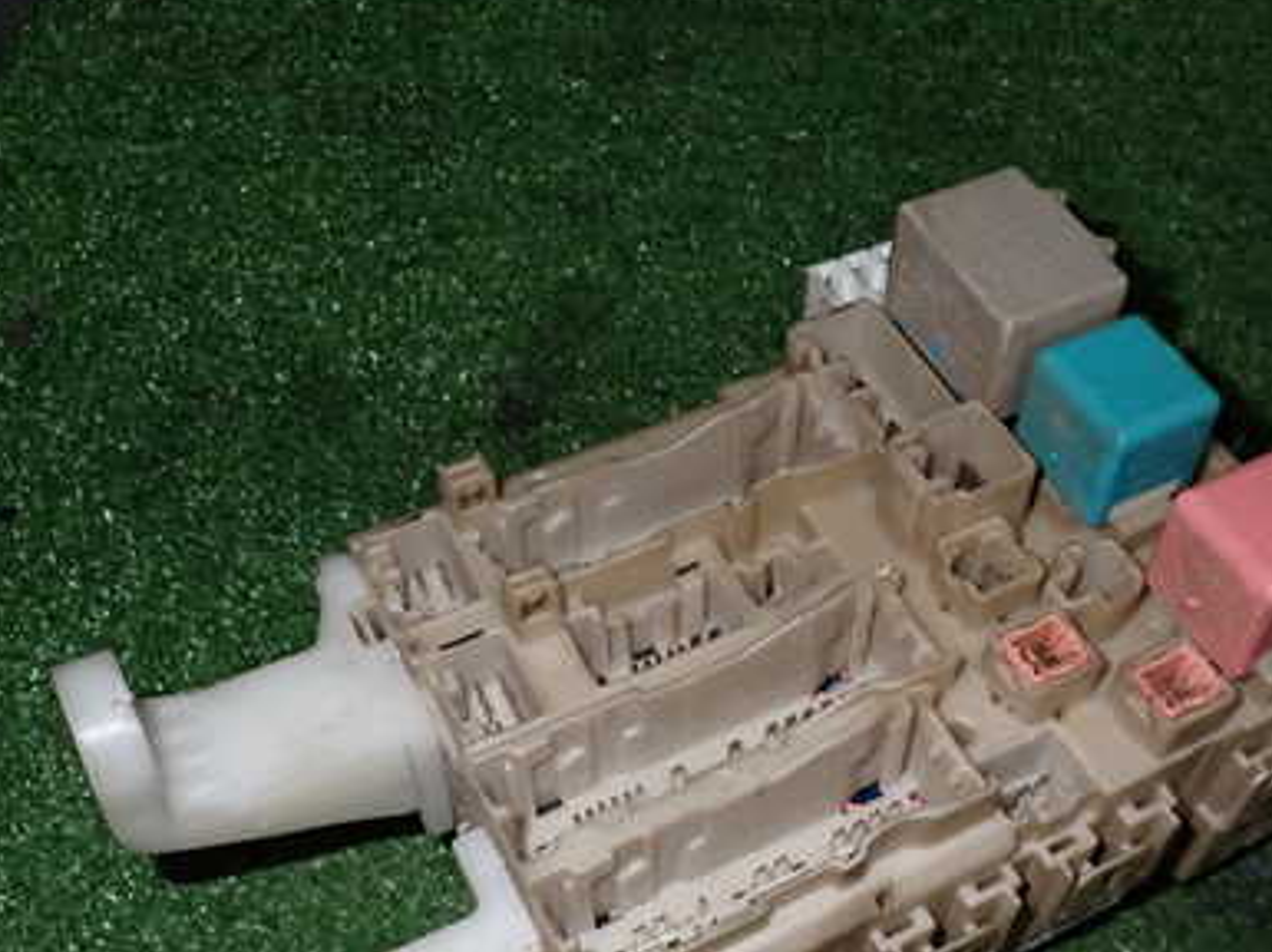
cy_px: 641
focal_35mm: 39
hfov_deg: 47.7
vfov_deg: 36.4
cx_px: 757
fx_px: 1432
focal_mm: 4.5
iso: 400
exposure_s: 1/100
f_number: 8
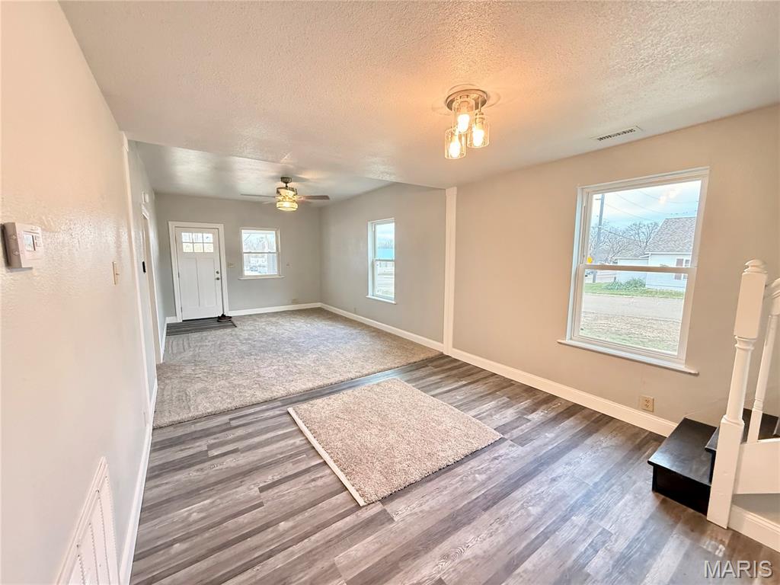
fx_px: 315
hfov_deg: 102.1
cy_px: 292
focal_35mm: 14
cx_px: 390
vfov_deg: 85.7
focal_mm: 2.22
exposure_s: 1/120
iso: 640
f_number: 2.2
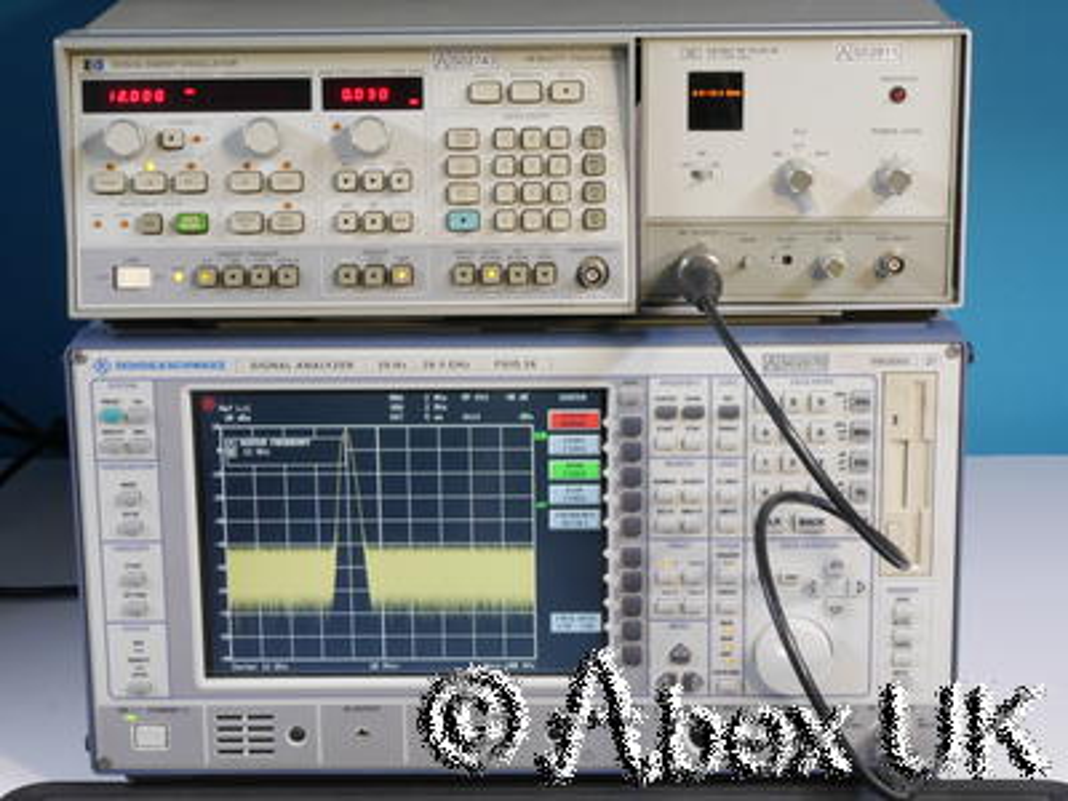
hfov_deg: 21.3
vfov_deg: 16.1
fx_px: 2838
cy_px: 400
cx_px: 534
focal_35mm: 92
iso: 800
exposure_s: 1/1.3
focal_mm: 46
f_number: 22
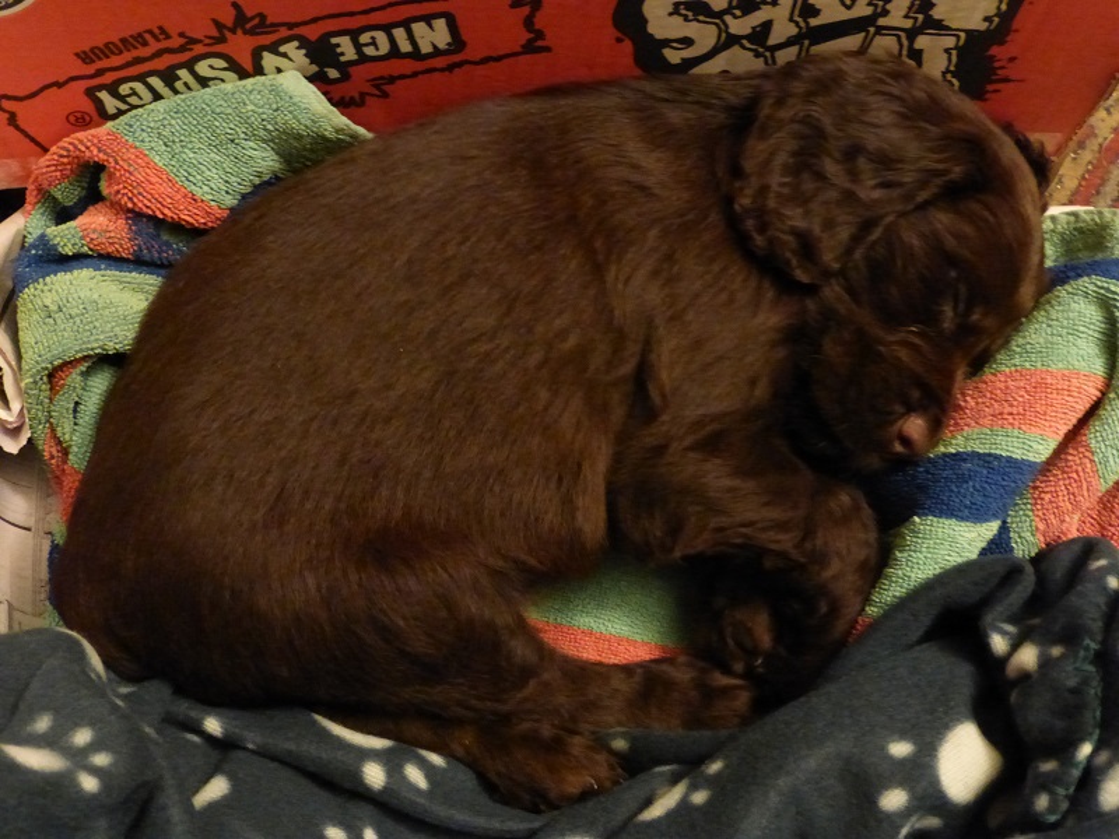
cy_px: 420
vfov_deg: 32.9
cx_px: 560
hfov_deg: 42.9
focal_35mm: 44
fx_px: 1422
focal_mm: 7.9
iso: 1600
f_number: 4.1
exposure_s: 1/4
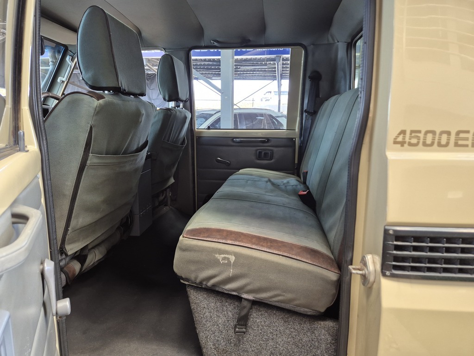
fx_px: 315
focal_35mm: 23
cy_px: 178
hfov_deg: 73.9
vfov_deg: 58.9
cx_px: 237
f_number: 1.8
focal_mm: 5.4
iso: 200
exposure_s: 1/100
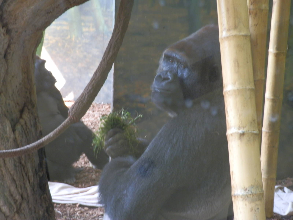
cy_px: 110
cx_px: 146
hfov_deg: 24.1
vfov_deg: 18.2
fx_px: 686
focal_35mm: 81
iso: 200
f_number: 4.2
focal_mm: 14.64
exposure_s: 1/10
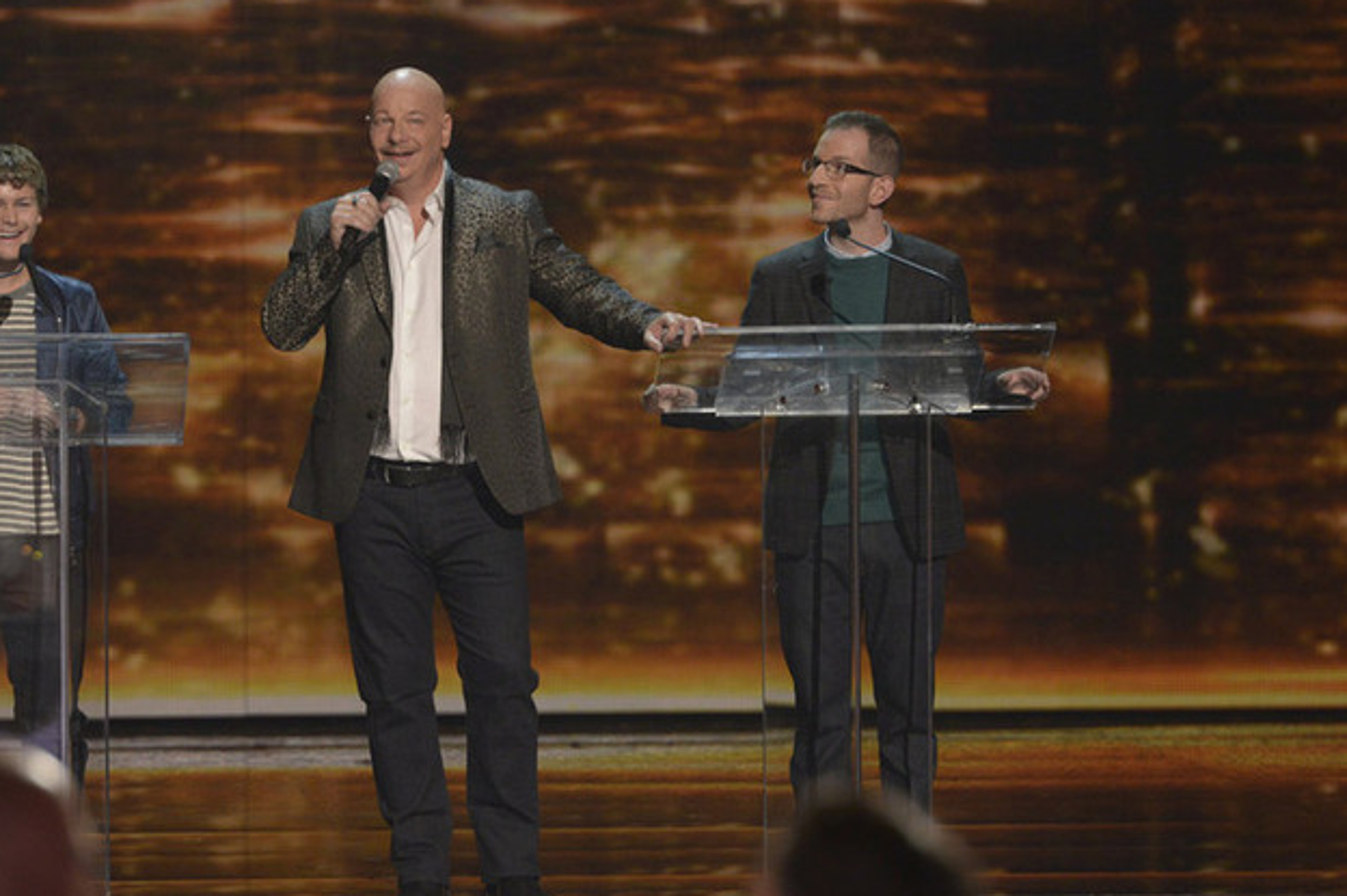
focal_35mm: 350
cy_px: 530
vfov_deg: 3.9
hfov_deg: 5.9
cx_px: 507
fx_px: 13085
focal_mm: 280
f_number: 5
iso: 3200
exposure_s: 1/160
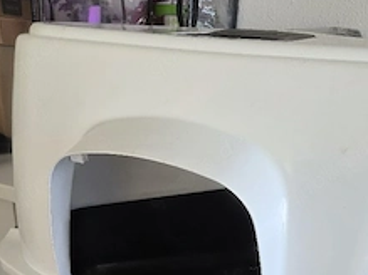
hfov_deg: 44.6
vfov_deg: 30.1
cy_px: 317
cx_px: 217
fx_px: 446
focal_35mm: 42
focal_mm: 6.3
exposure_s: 1/182
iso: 80
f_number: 1.7
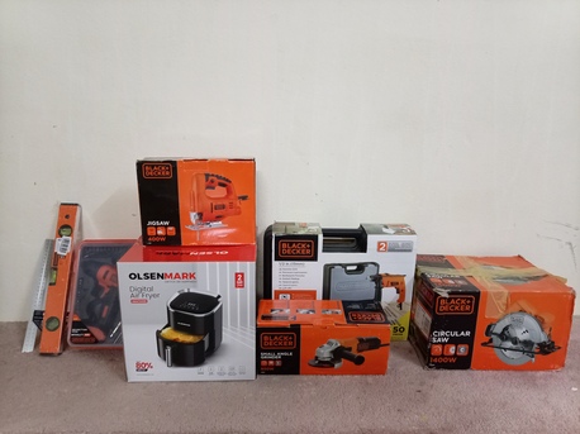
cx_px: 290
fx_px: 419
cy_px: 217
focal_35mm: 25
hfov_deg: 69.4
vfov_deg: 54.8
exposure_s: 1/24
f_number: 1.8
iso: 752
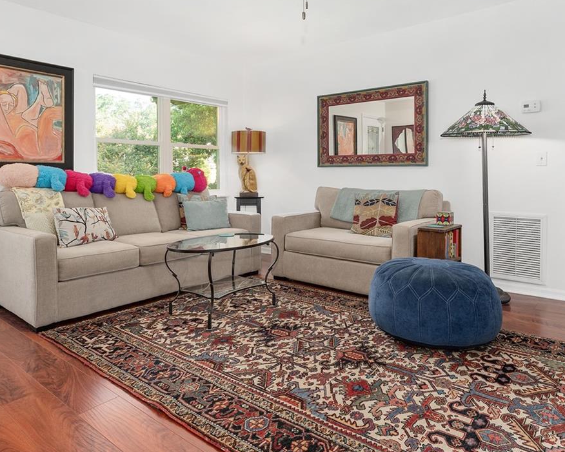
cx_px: 252
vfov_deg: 58.0
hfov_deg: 70.1
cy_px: 170
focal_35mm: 24
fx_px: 401
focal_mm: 14
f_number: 7.1
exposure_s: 1/2.5
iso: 400
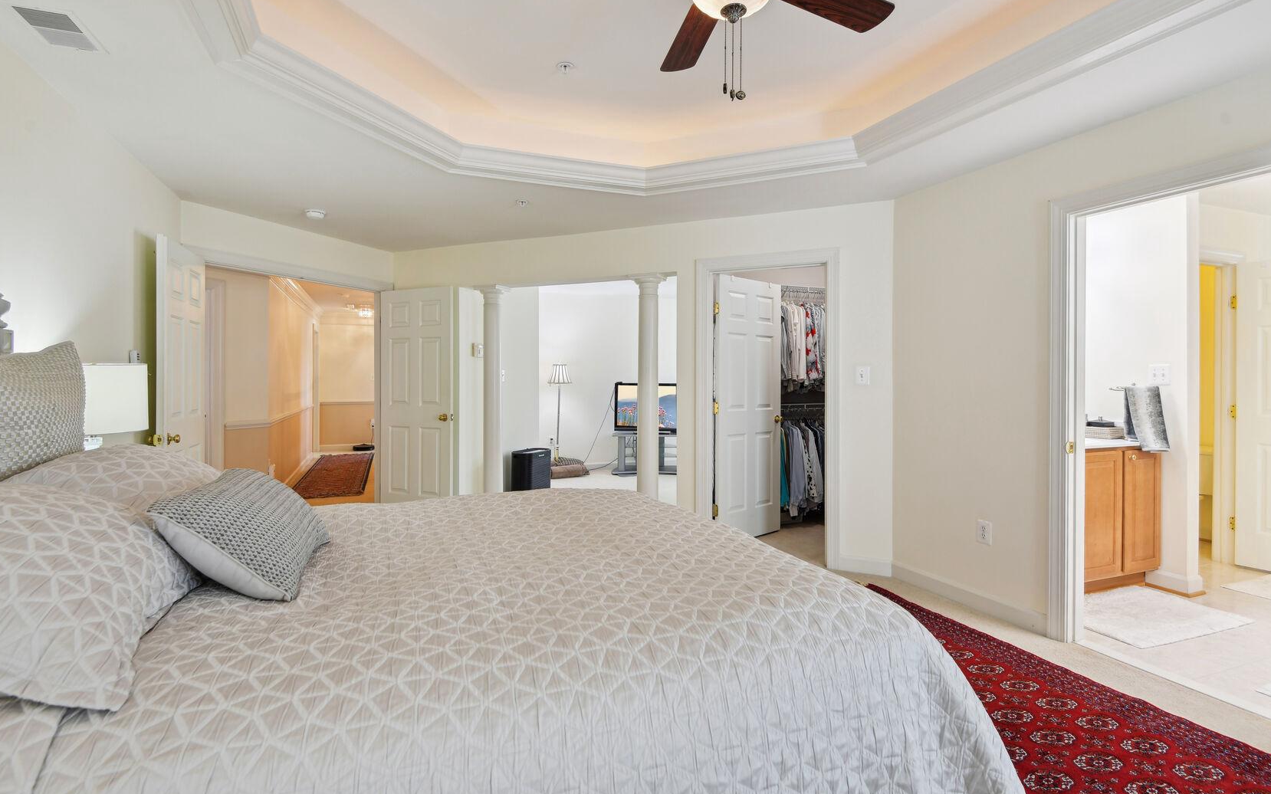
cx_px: 619
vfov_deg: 67.9
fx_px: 589
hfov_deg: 94.3
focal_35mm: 17
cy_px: 422
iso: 200
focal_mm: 16
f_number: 8
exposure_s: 1/10
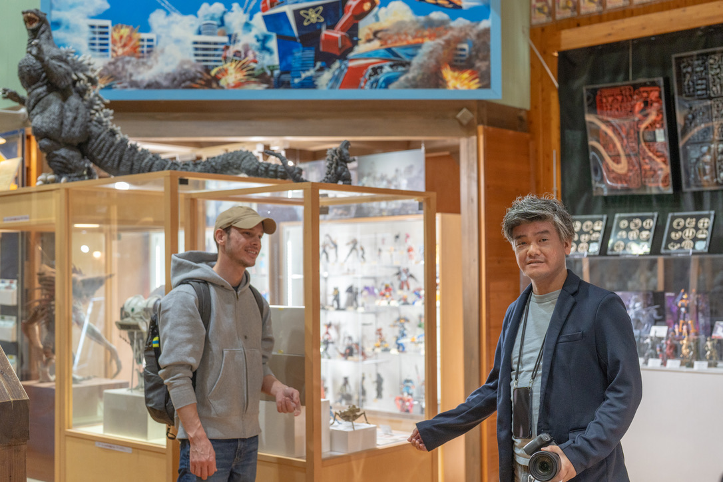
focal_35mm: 50
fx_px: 1004
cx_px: 362
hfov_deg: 39.6
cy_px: 241
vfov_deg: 27.0
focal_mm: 50
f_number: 2.8
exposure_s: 1/250
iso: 1250
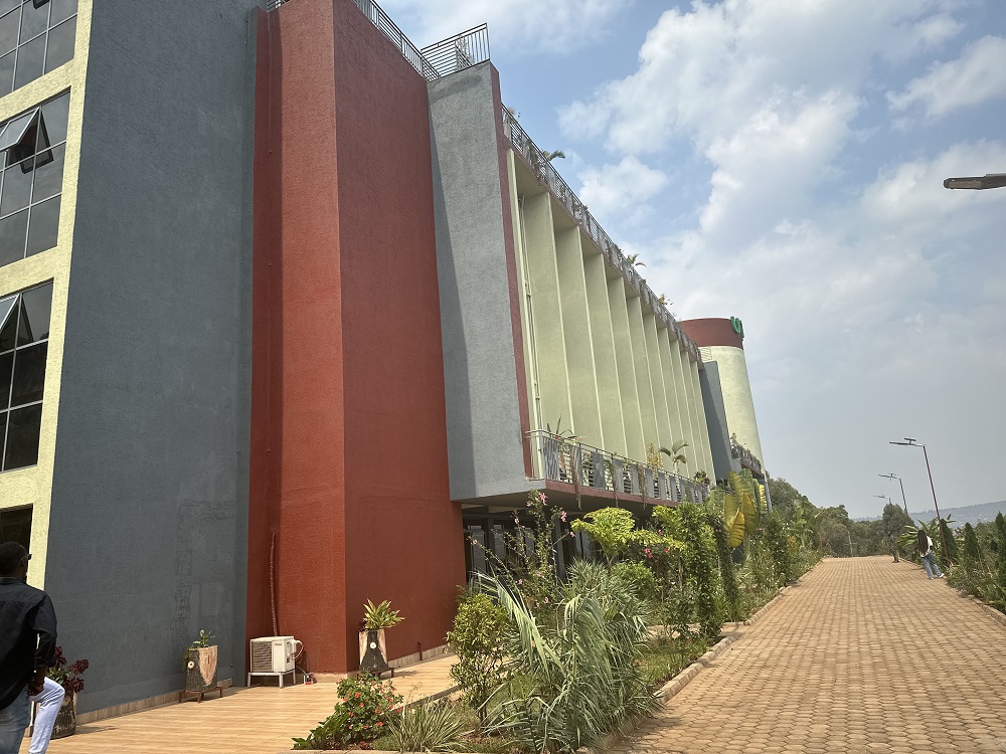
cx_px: 503
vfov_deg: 56.8
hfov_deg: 71.6
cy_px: 377
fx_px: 697
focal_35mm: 24
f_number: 1.78
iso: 80
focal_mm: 6.86
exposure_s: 1/5000
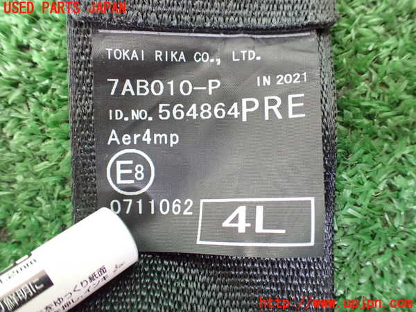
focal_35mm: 30
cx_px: 208
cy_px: 156
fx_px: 361
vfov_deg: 46.8
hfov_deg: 60.0
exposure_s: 1/30
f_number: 2.3
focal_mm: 5.4
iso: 1250
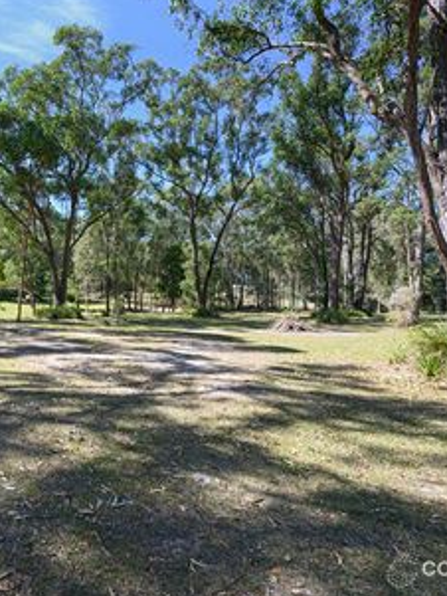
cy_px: 298
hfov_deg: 58.0
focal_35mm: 21
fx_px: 361
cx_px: 81
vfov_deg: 79.0
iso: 100
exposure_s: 1/100
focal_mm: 14
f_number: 9
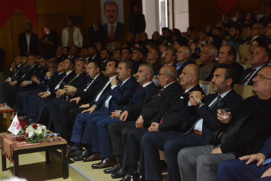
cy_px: 90
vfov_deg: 19.5
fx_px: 527
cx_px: 136
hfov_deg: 28.8
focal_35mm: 70
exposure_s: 1/80
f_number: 2.8
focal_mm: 70
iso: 6400
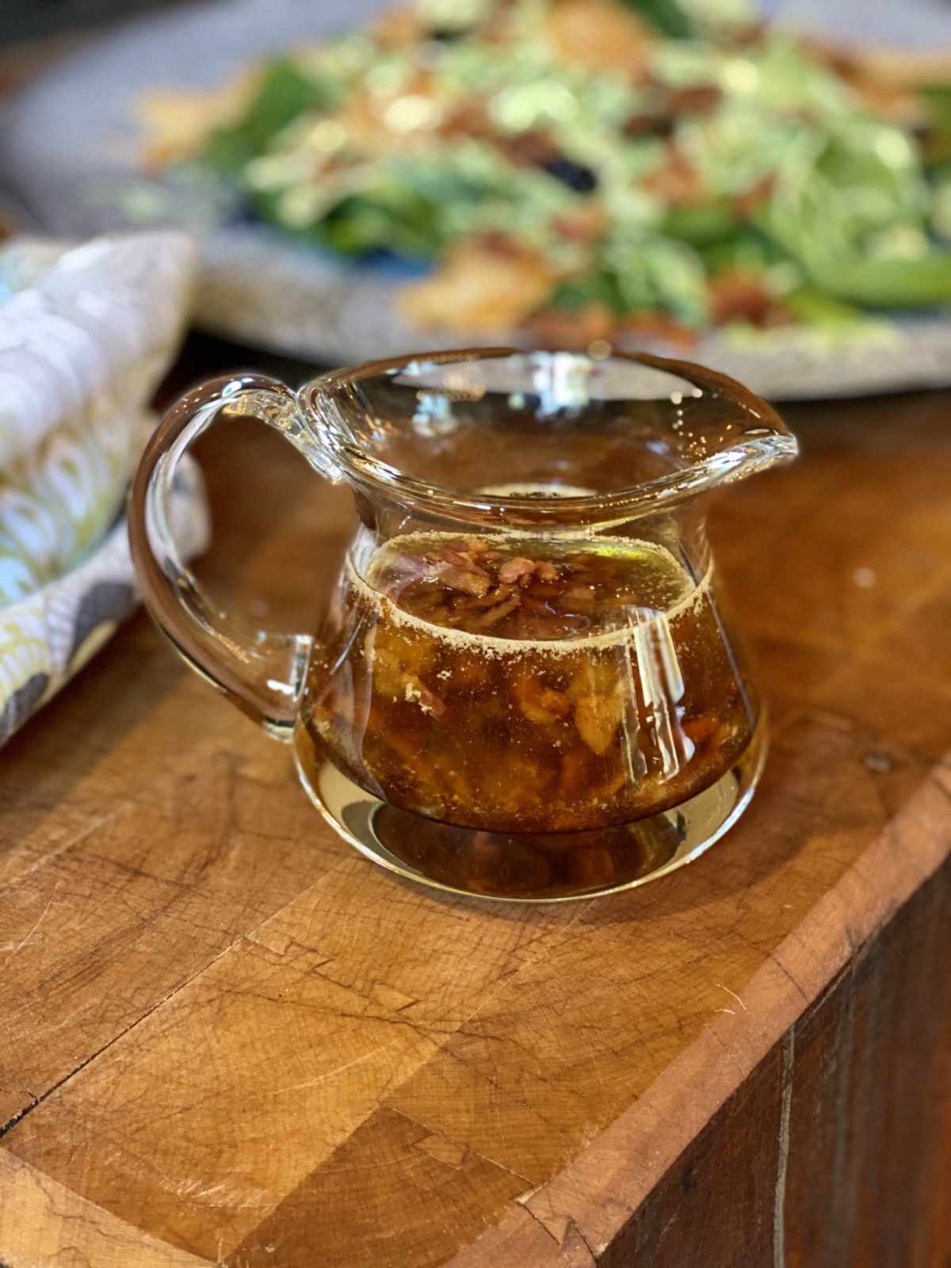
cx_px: 476
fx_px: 1905
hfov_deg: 28.0
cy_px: 634
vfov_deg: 36.8
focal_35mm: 52
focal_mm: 6
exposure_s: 1/24
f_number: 2
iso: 320
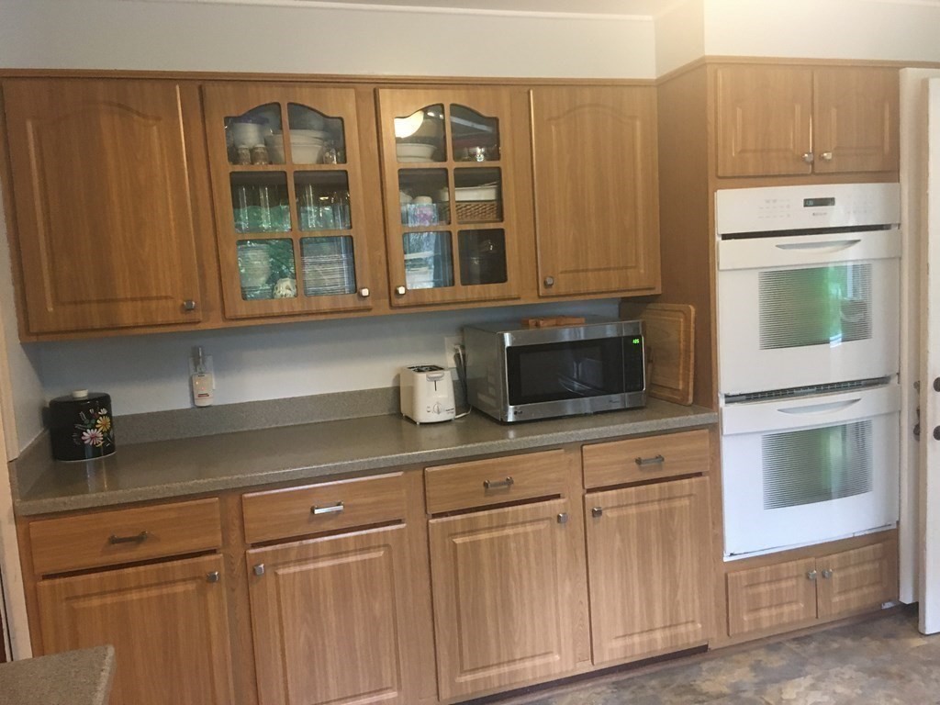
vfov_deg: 48.2
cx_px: 470
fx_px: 787
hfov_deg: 61.7
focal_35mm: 29
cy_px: 352
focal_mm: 4.15
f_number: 2.2
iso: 200
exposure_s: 1/15
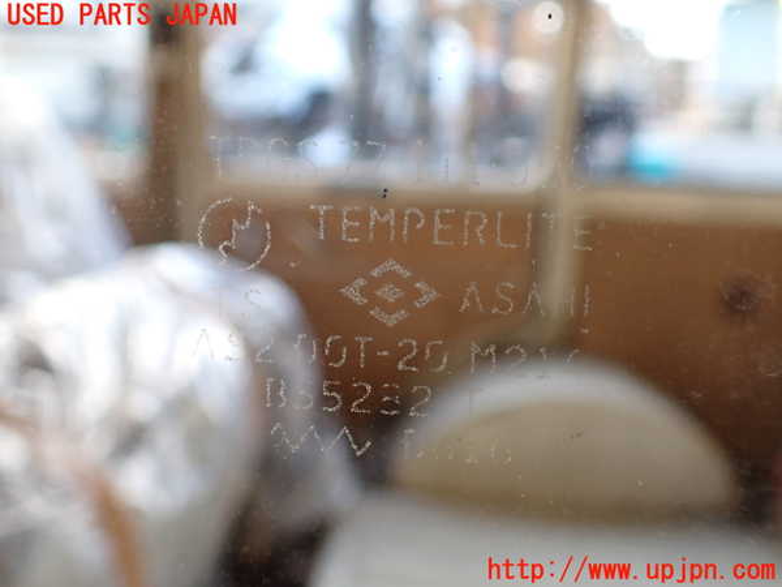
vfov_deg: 46.8
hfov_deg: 60.0
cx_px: 391
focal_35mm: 30
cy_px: 294
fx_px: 678
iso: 250
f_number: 2.3
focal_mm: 5.4
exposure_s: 1/125
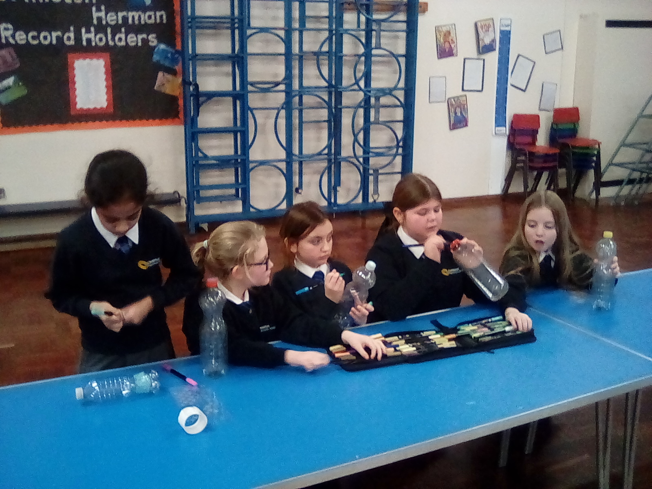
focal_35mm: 39
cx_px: 326
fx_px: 735
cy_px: 244
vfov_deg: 36.8
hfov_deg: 47.9
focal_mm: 3.1
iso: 247
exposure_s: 1/16.7
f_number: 2.8
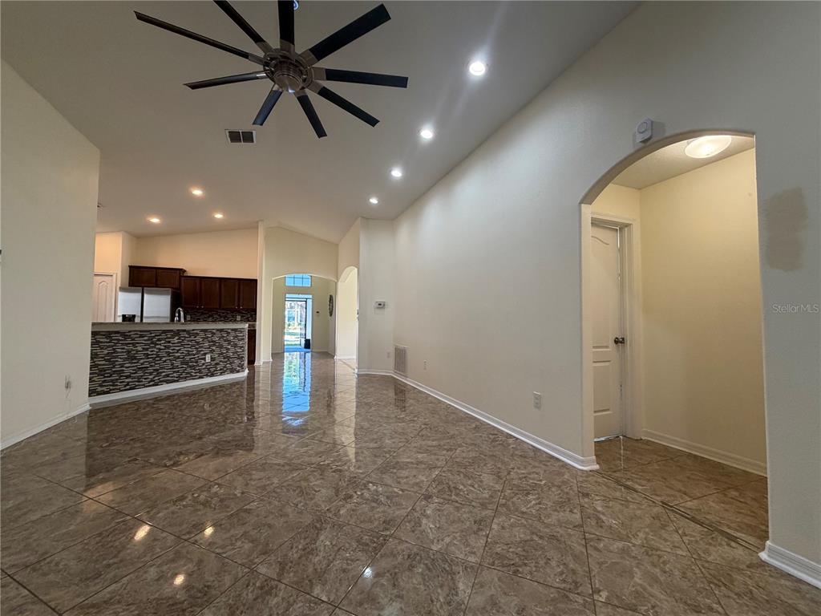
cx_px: 410
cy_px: 308
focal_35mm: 14
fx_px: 332
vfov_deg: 85.7
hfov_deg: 102.1
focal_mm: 2.22
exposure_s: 1/120
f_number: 2.2
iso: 250
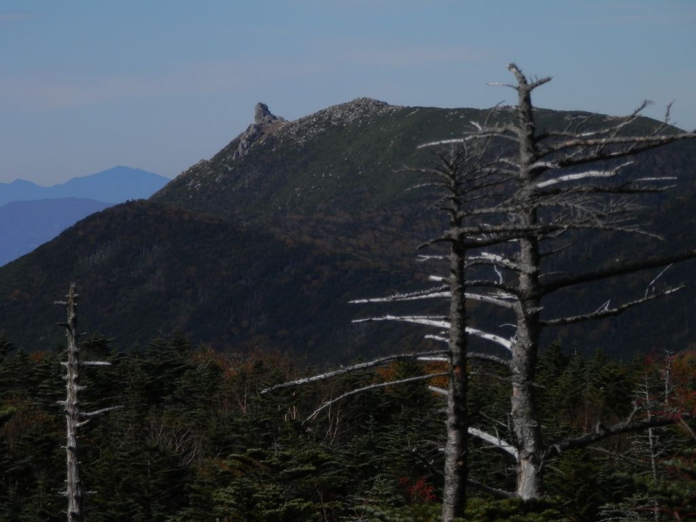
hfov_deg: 8.0
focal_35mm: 248
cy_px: 261
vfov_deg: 6.0
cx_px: 348
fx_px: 4986
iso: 80
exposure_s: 1/800
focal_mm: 44.4
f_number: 6.2
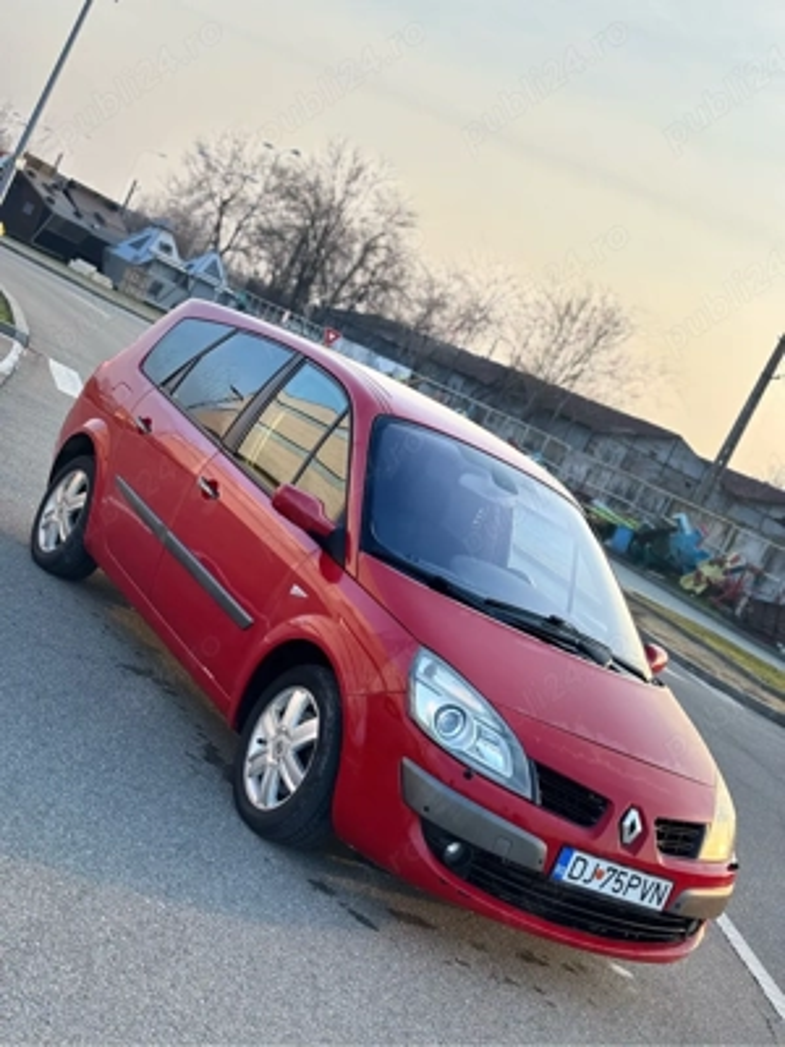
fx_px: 1572
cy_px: 524
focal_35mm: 52
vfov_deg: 36.8
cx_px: 392
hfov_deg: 28.0
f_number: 1.6
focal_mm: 5.96
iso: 32
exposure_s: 1/471
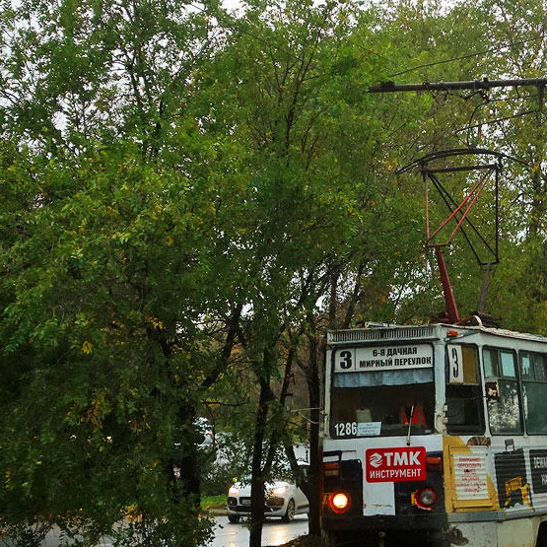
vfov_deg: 21.9
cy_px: 310
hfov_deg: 21.7
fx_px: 1412
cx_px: 421
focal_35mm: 79
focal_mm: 16.01
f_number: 3.2
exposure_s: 1/500
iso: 640
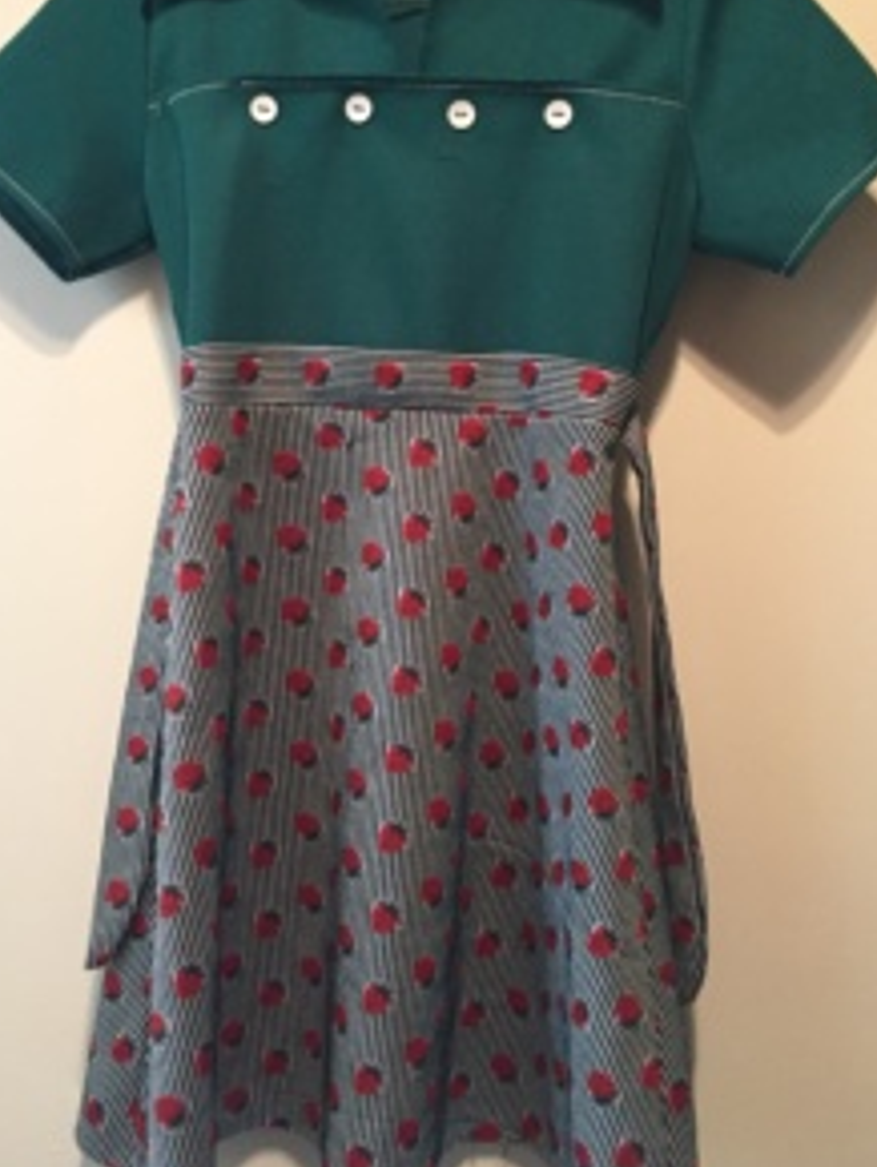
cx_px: 426
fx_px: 1349
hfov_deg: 36.0
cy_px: 483
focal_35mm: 40
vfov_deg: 46.6
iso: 250
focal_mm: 4.15
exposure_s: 1/24
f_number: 2.2
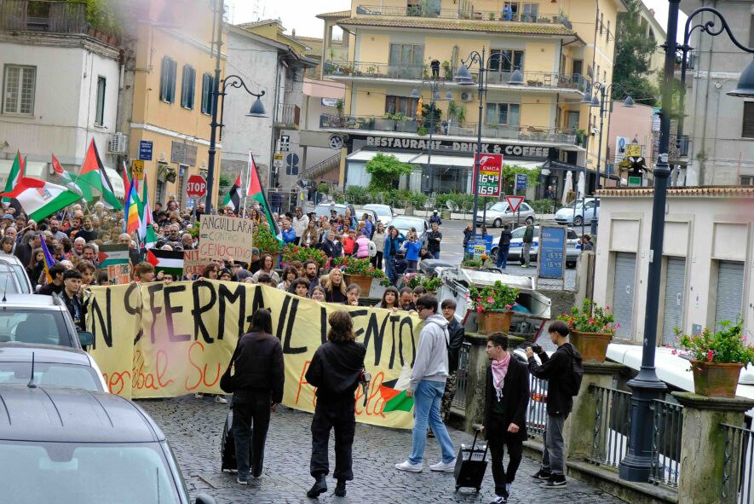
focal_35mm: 96
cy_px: 230
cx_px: 341
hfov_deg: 21.2
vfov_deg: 14.3
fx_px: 2012
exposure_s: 1/500
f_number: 4.5
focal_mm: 55
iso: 800
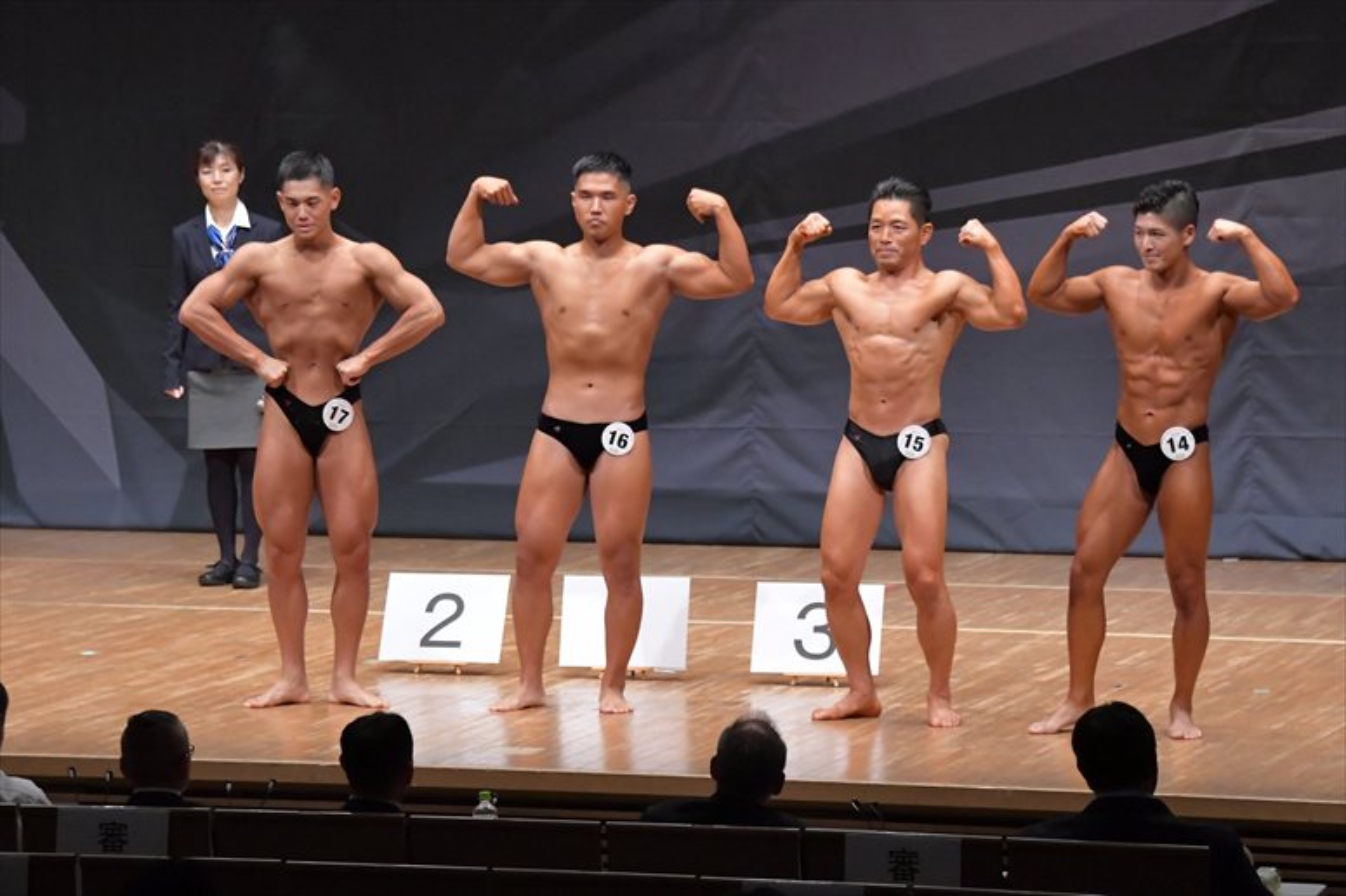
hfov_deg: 11.0
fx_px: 6988
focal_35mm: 187
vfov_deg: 7.3
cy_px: 448
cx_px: 673
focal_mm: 125
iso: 8000
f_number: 5.6
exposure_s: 1/400
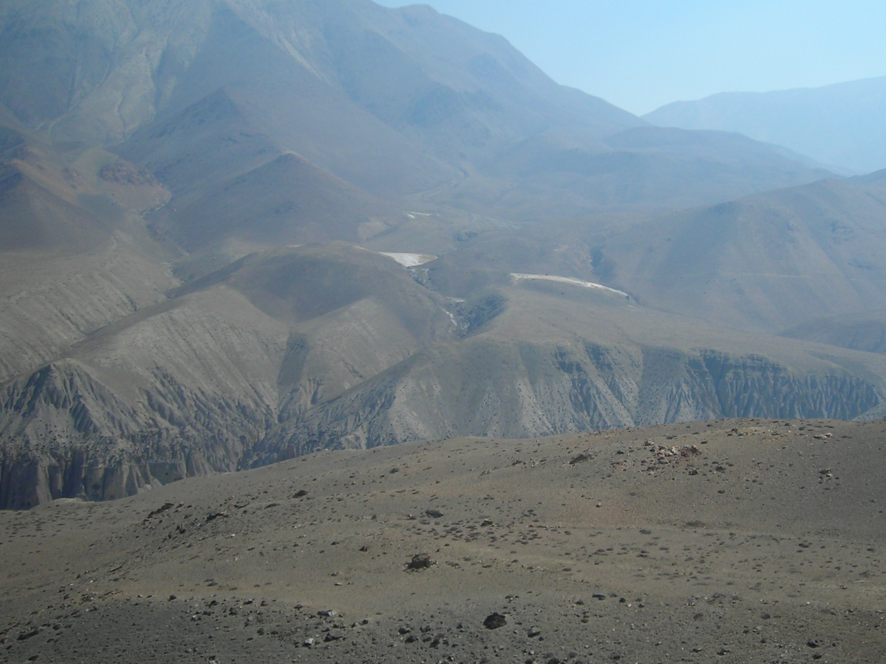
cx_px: 571
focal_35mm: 52
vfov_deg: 28.0
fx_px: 1331
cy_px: 327
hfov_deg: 36.5
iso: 50
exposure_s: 1/218
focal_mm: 6.3
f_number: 6.4
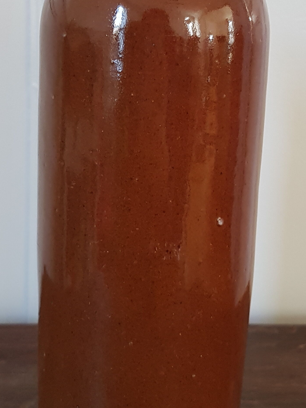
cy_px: 164
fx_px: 660
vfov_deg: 34.2
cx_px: 146
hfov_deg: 26.1
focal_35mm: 56
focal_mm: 4.2
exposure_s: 1/25
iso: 160
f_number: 1.7
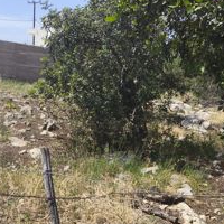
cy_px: 194
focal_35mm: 54
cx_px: 105
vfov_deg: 30.5
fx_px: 395
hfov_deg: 31.6
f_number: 1.7
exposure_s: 1/2351
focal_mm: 5.35
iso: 80
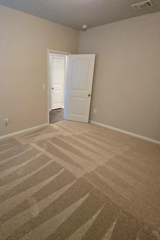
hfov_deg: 62.9
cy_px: 119
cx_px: 53
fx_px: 127
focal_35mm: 19
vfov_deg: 86.9
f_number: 2.2
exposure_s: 1/60
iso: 1600
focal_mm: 2.2
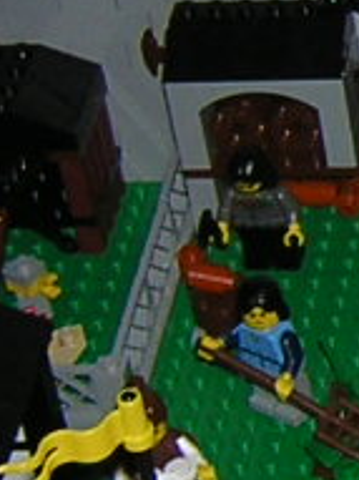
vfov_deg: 10.2
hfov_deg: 7.2
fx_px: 2672
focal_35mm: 193
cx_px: 881
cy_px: 166
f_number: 2.6
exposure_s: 1/60.1
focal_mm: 4.7
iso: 100
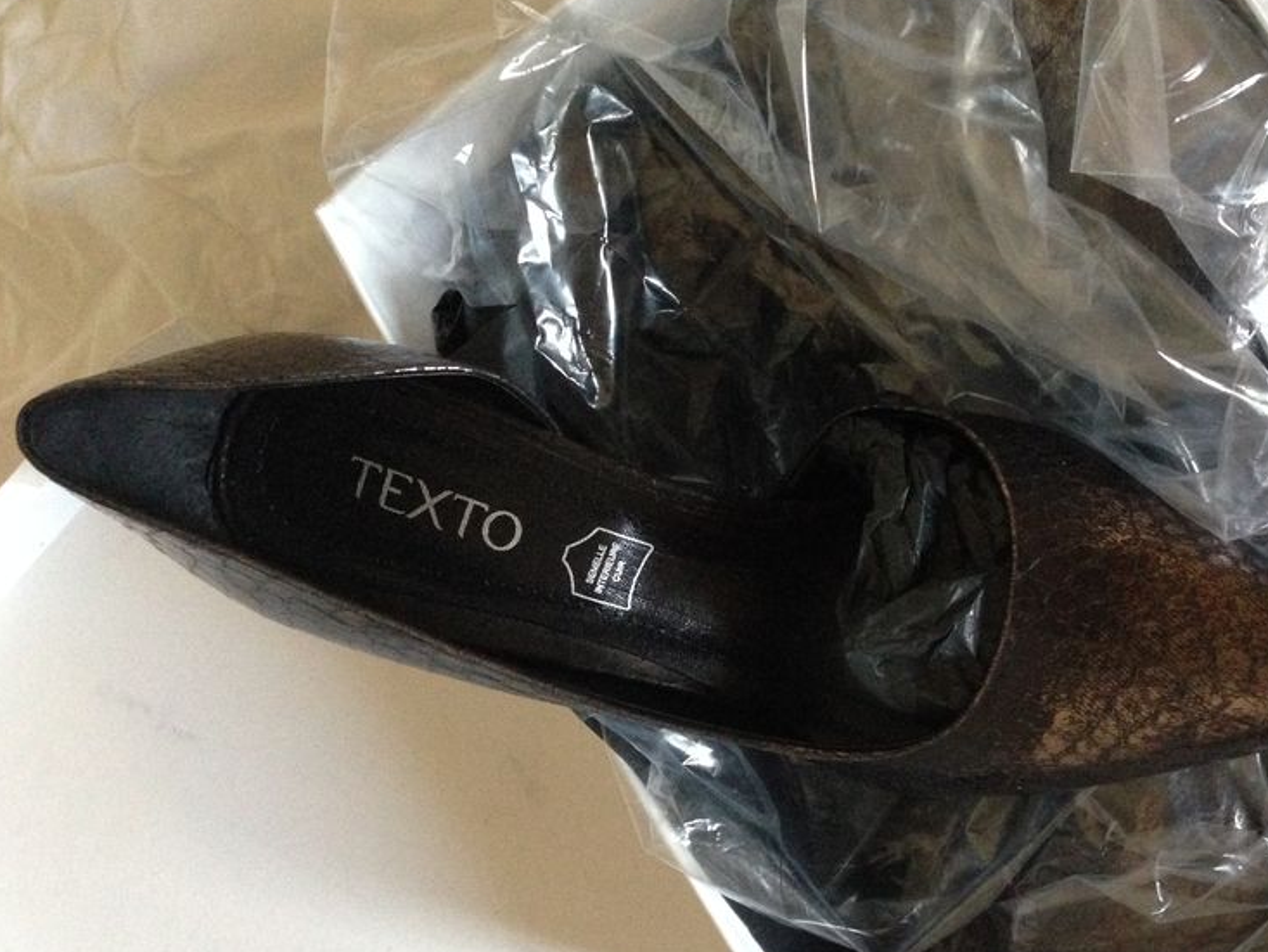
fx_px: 1649
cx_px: 856
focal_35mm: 45
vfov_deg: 32.2
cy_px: 485
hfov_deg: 41.5
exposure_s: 1/15
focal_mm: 4.12
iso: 500
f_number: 2.4
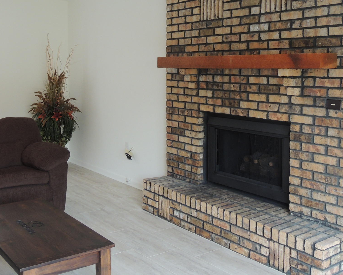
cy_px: 96
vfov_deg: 33.9
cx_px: 151
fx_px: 447
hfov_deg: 41.9
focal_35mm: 44
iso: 220
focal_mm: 5.3
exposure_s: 1/30
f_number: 3.1
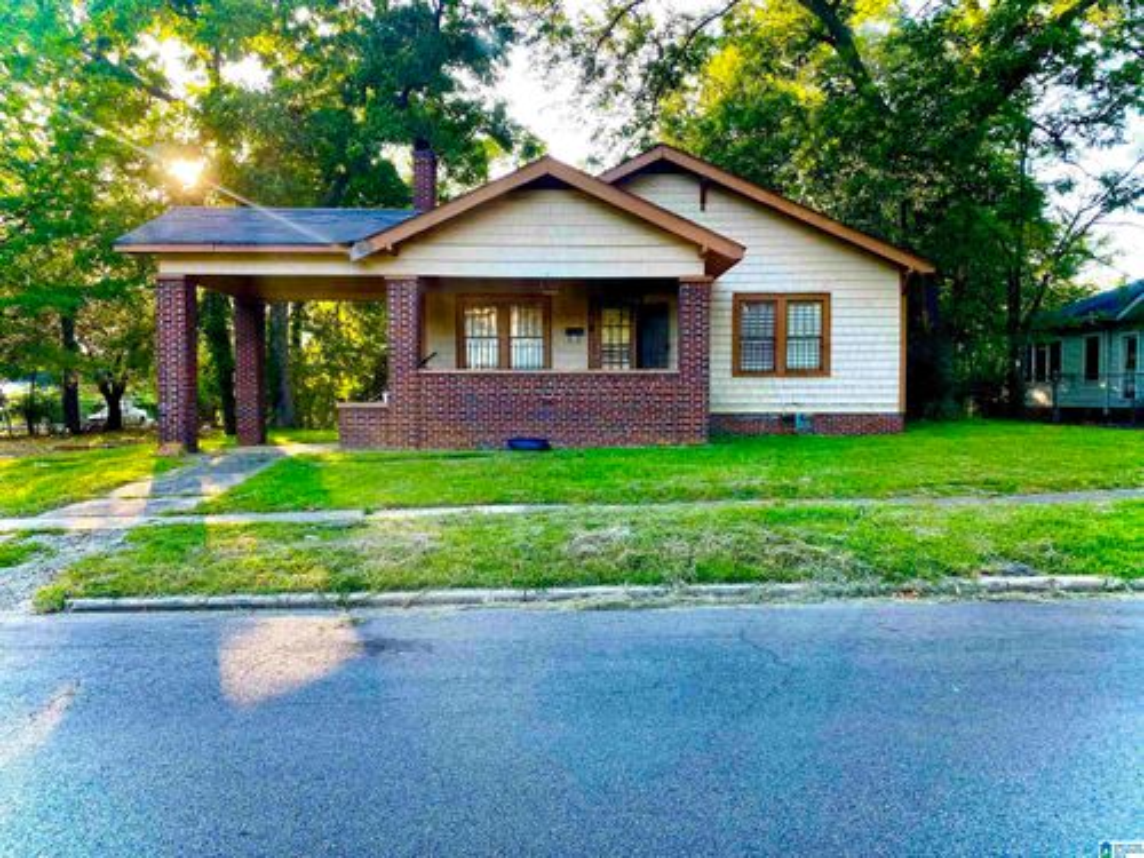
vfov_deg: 53.1
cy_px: 429
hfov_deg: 67.3
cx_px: 572
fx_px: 859
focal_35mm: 26
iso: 50
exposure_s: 1/121
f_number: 1.8
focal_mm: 4.25
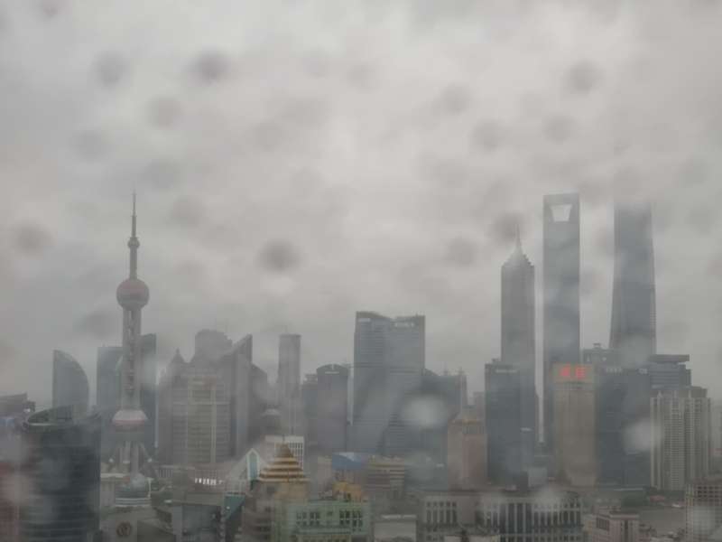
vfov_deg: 18.2
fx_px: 1689
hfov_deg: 24.1
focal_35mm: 81
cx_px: 361
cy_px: 271
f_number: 2.4
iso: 80
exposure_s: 1/100
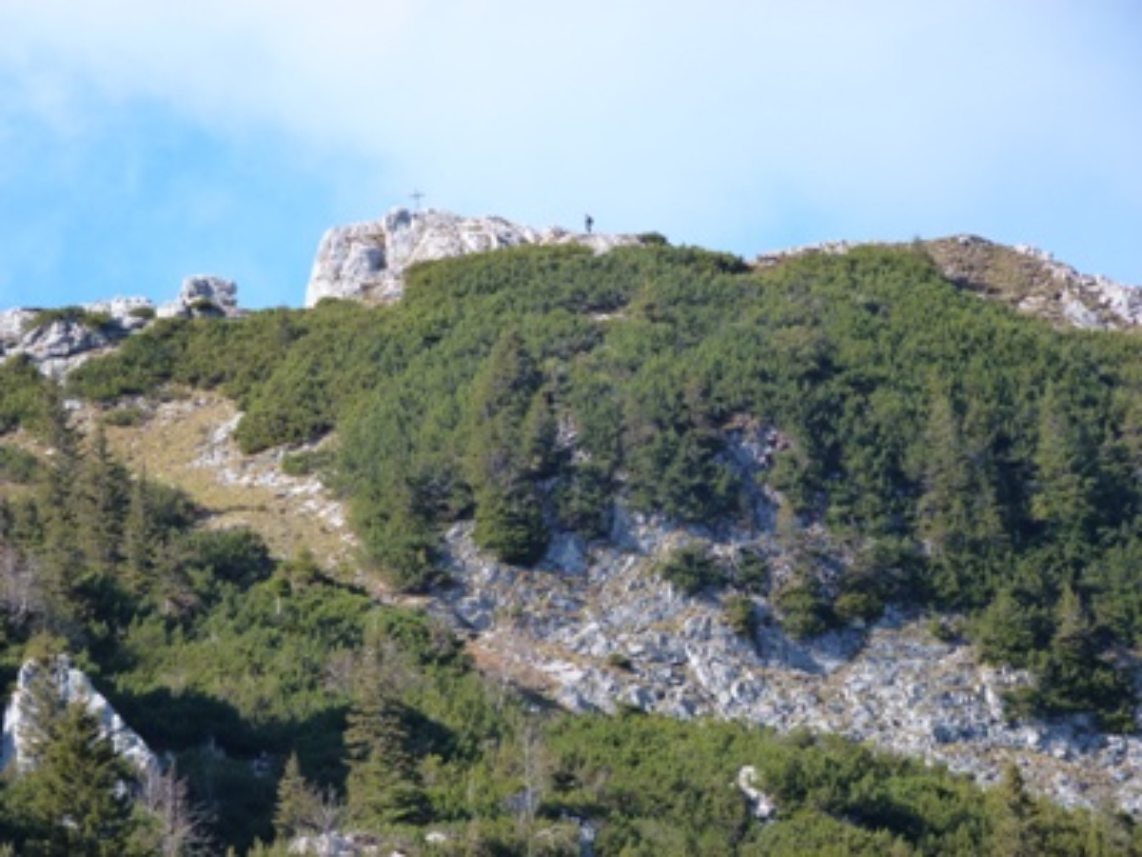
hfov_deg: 10.9
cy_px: 428
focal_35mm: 182
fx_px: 6004
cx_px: 571
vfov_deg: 8.2
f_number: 5.4
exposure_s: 1/200
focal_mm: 32.6
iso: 160
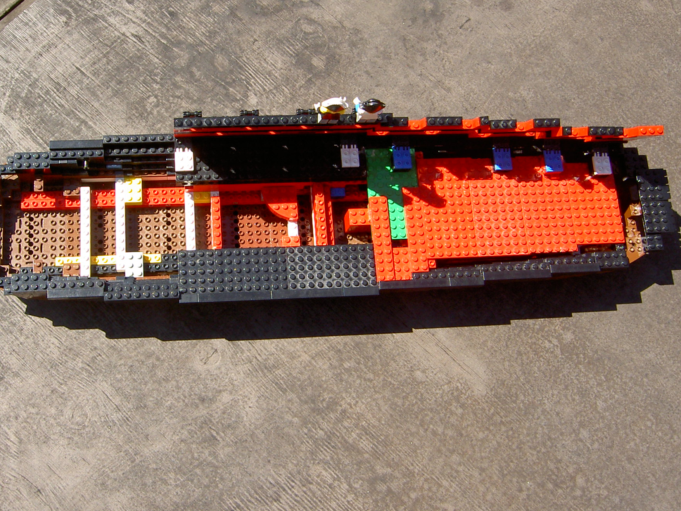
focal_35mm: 44
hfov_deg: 42.8
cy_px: 229
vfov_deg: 32.8
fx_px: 866
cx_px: 284
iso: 50
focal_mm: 5.6
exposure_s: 1/200
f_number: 4.7
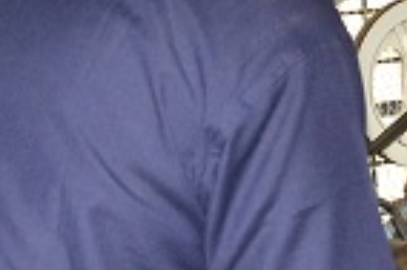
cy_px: 135
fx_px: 1974
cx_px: 613
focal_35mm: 175
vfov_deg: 7.8
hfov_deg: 11.3
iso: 800
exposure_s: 1/125
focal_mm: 22
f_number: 4.5
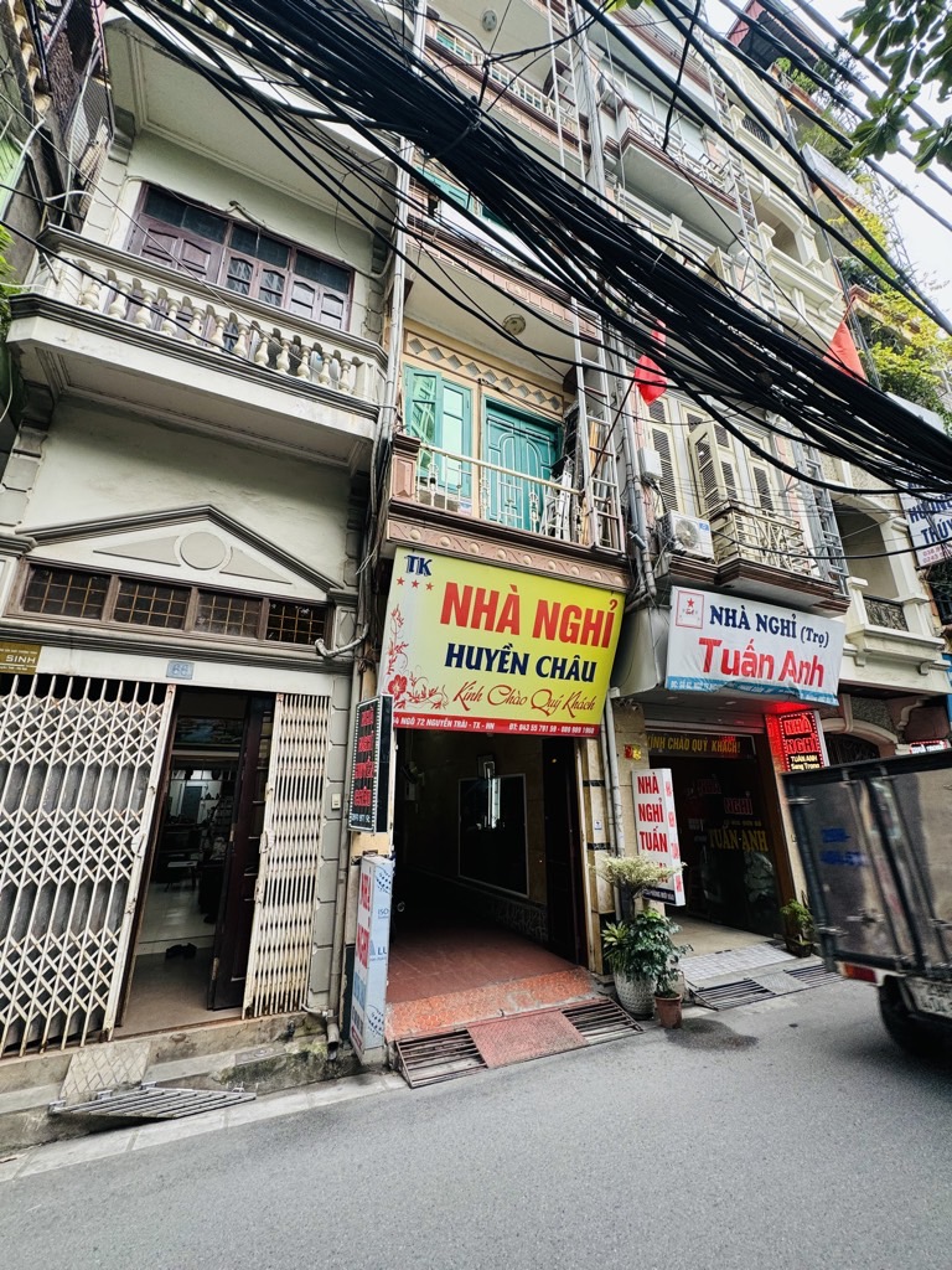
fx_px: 513
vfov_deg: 102.1
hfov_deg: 85.7
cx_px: 476
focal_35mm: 14
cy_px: 635
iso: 50
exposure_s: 1/99
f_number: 2.2
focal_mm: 2.22
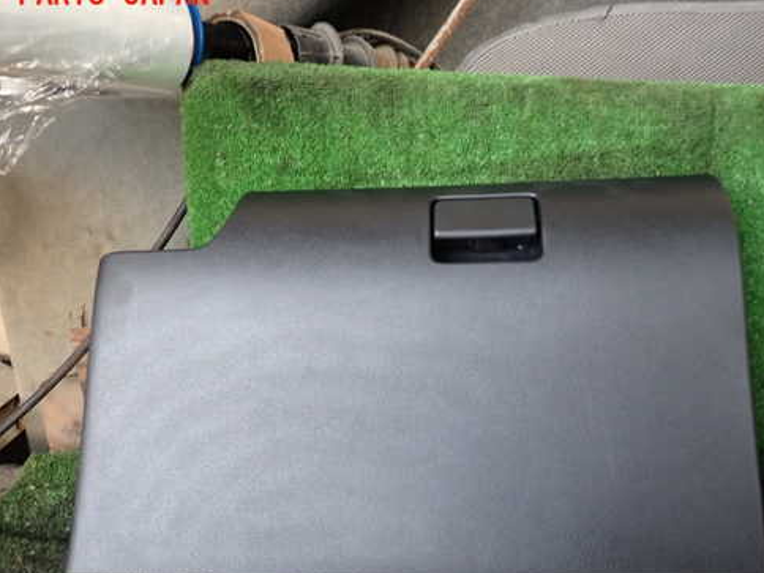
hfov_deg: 58.3
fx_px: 684
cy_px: 330
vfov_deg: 45.3
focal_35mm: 31
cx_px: 396
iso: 250
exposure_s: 1/30
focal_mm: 4.5
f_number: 2
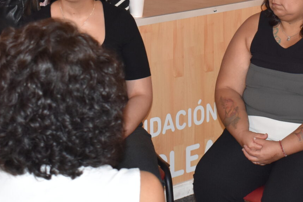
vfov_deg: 13.1
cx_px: 169
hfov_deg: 19.9
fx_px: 863
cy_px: -17
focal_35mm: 102
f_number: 3.8
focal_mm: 23
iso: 800
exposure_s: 1/60
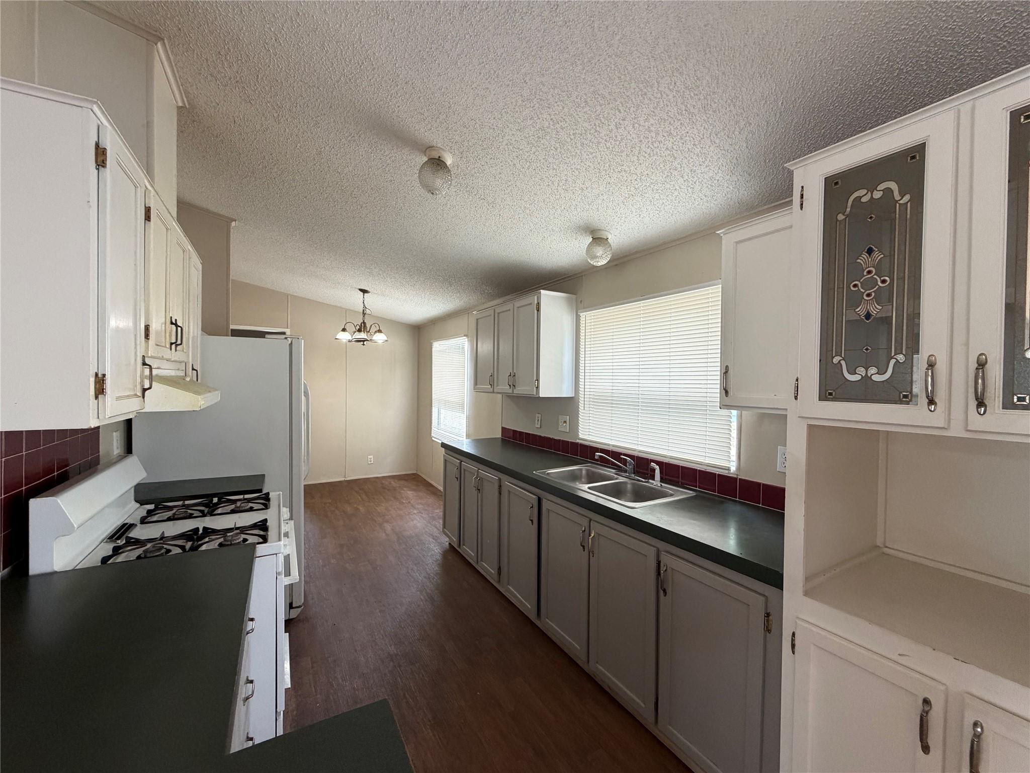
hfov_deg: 102.1
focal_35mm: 14
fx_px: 417
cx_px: 515
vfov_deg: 85.7
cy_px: 386
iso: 320
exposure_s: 1/111
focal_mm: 2.22
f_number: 2.2
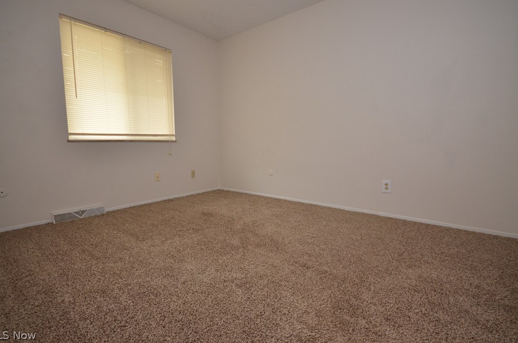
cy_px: 161
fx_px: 230
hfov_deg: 96.9
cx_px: 261
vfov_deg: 73.4
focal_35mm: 16
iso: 800
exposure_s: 1/60
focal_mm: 10
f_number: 4
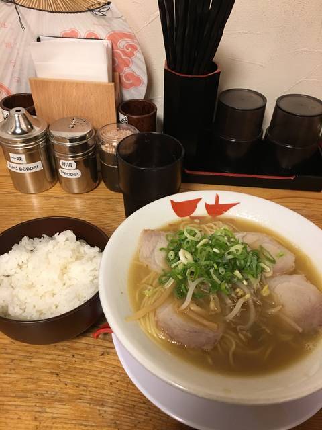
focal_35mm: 29
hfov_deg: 48.2
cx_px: 161
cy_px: 215
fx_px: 360
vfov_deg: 61.7
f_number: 2.2
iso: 100
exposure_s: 1/30
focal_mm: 4.15
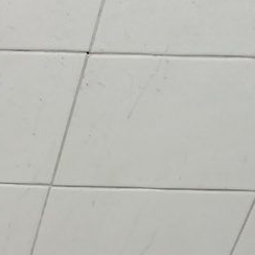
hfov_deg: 12.0
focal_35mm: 125
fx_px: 1042
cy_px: 437
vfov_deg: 12.8
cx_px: -296
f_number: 1.9
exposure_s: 1/100
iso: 289
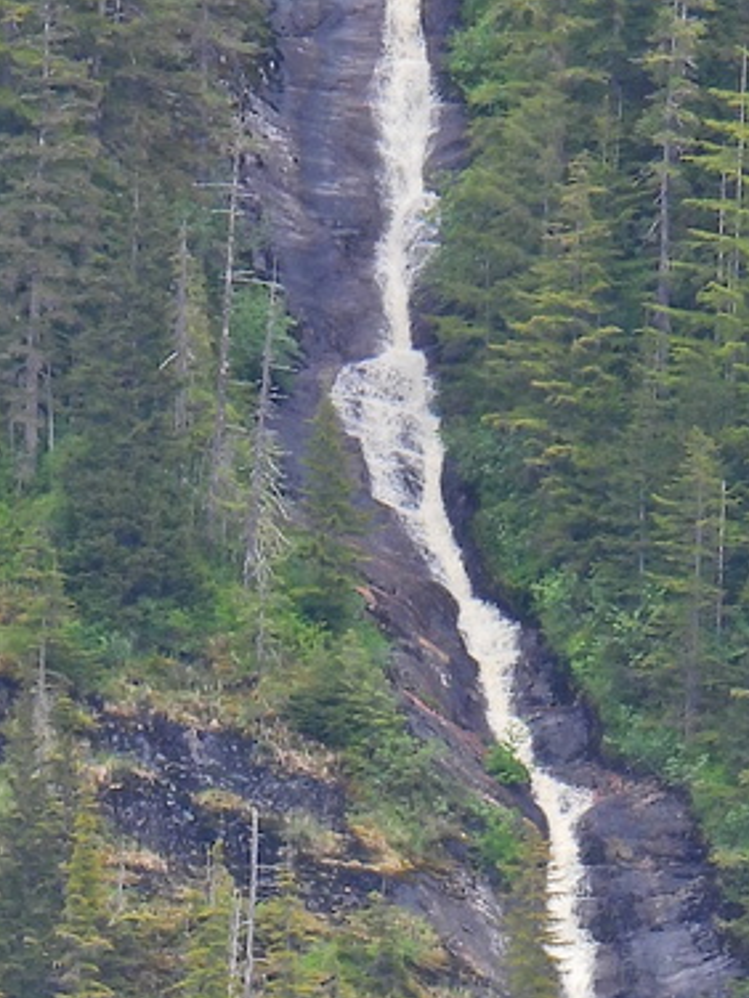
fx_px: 31446
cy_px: 1115
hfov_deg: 1.4
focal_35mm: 1090
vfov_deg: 1.8
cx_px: 505
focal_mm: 57.1
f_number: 5
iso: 125
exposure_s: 1/125
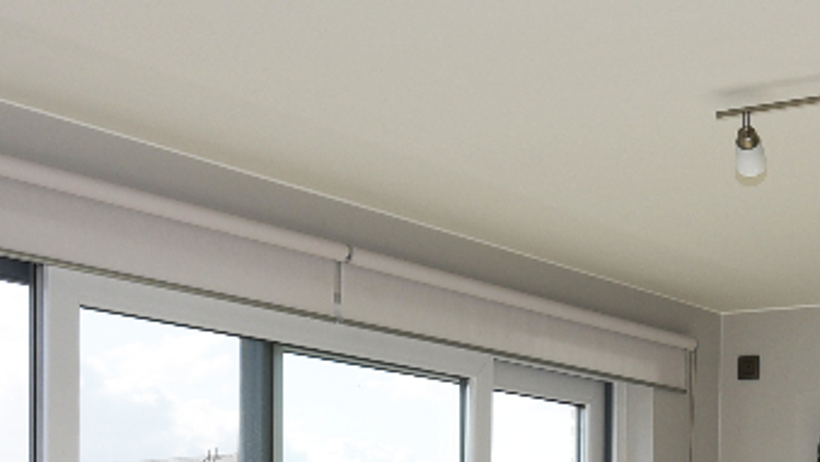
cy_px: 672
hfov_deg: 25.6
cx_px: 746
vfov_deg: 14.2
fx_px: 1740
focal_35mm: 80
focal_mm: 16
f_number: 7.1
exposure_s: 1/200
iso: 100
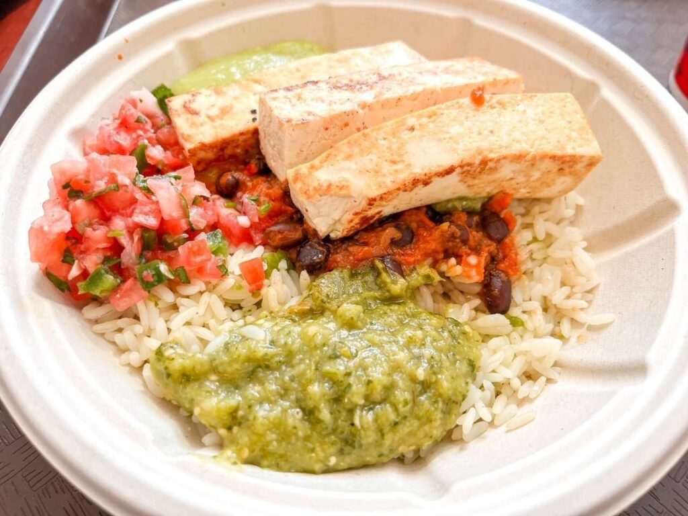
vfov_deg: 53.1
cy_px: 258
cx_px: 344
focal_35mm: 26
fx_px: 517
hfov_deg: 67.3
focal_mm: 5.1
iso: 80
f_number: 1.6
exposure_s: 1/120
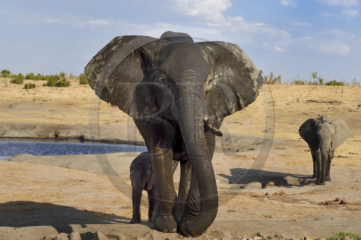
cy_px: 120
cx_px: 180
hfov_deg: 39.6
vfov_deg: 27.0
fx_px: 501
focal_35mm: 50
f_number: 11
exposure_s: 1/200
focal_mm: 50
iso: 200
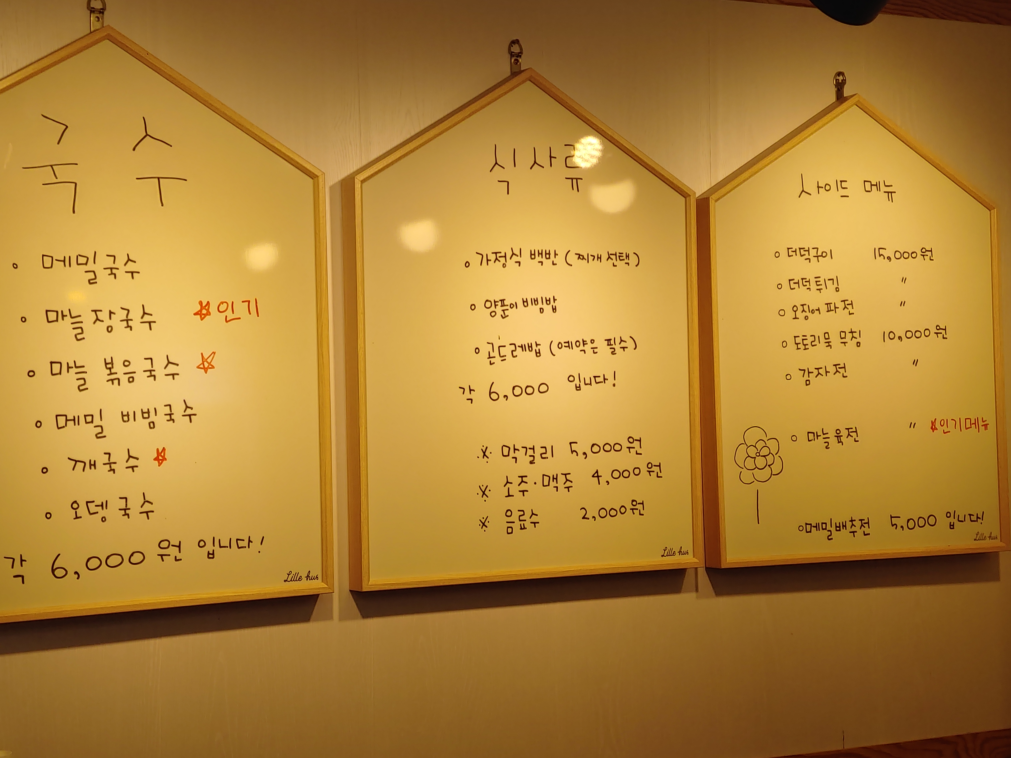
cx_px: 476
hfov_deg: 31.2
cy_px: 345
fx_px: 1811
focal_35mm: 62
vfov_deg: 23.6
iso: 50
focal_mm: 5.88
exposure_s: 1/120
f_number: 2.4
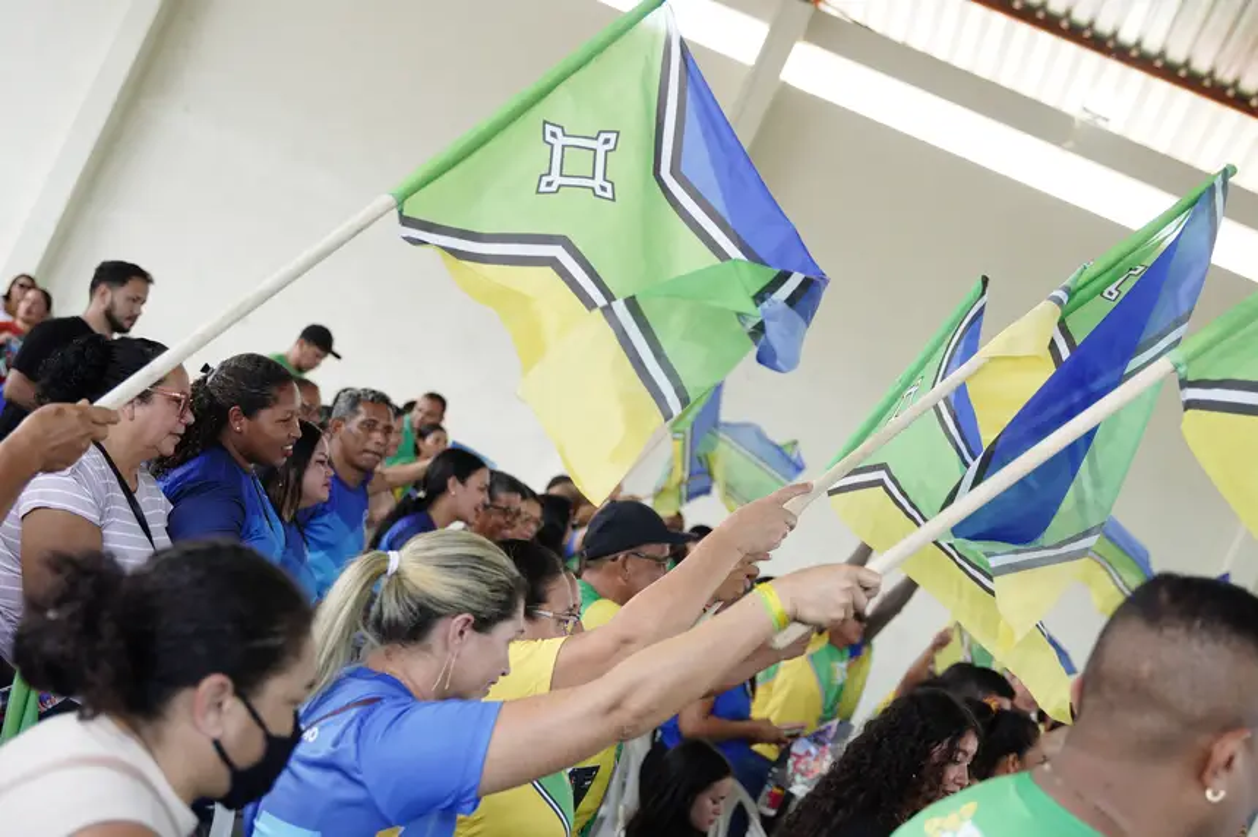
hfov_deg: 33.4
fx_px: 2095
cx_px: 629
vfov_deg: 22.6
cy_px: 418
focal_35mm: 60
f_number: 2.8
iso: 1000
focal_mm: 40.4
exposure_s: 1/640
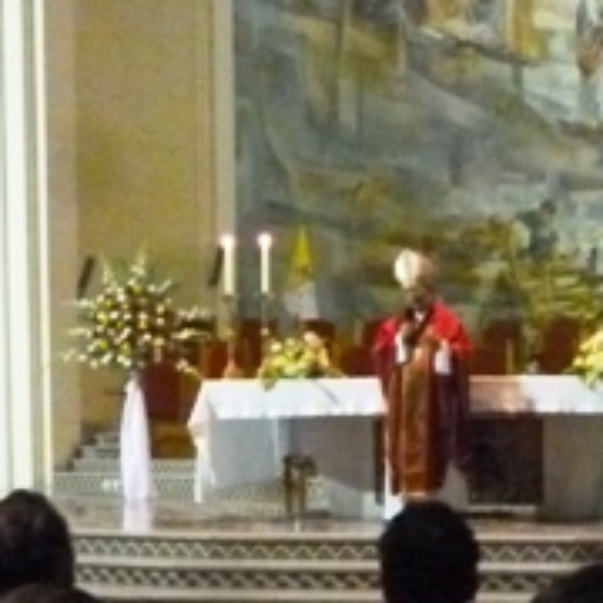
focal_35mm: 88
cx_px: 496
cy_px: 536
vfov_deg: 19.4
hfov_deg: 19.5
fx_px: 1734
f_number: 3.1
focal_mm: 5
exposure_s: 1/15
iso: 1250
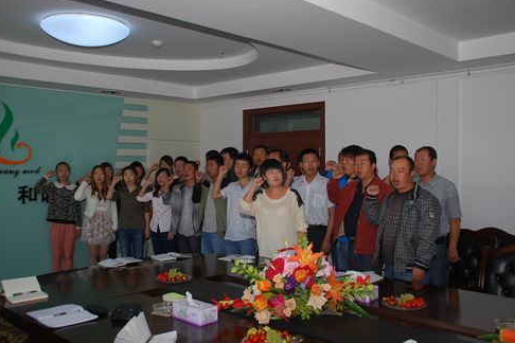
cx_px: 253
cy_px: 174
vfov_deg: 38.9
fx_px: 486
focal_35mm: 34
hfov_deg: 55.8
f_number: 4
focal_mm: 22
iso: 100
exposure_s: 1/60
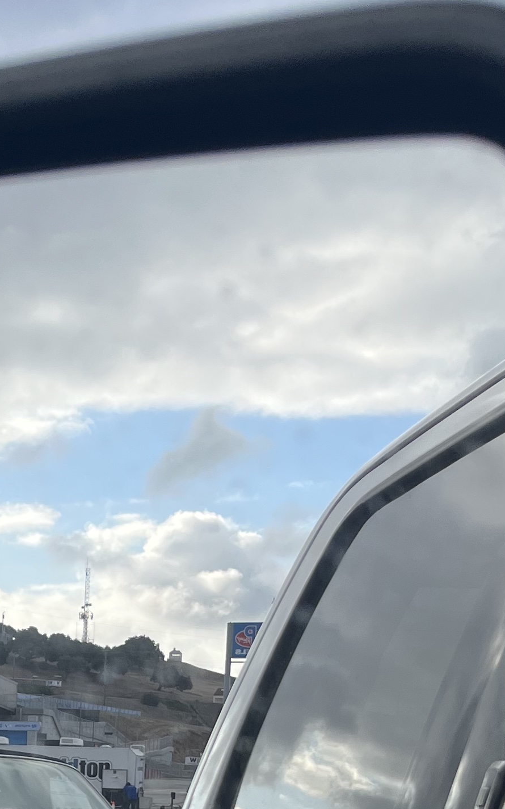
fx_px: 1718
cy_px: 886
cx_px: -137
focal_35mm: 78
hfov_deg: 15.9
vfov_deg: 24.7
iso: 50
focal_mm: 5.1
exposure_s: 1/2755
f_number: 1.6
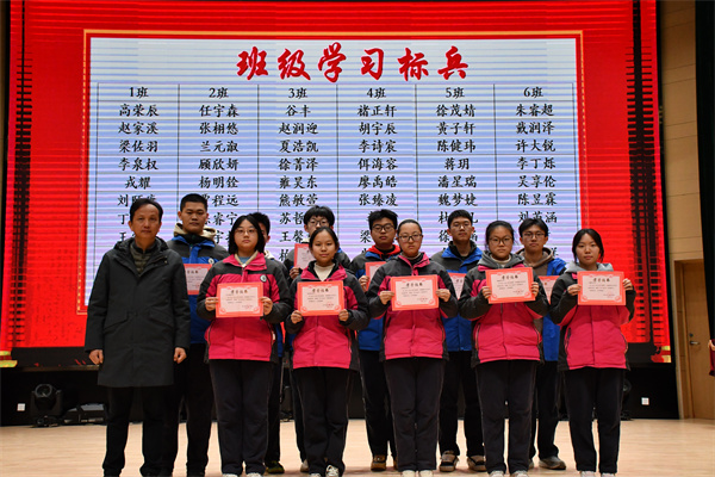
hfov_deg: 41.1
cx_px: 358
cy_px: 238
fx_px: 953
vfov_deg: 28.1
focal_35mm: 48
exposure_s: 1/1000
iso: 2500
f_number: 5
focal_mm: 32
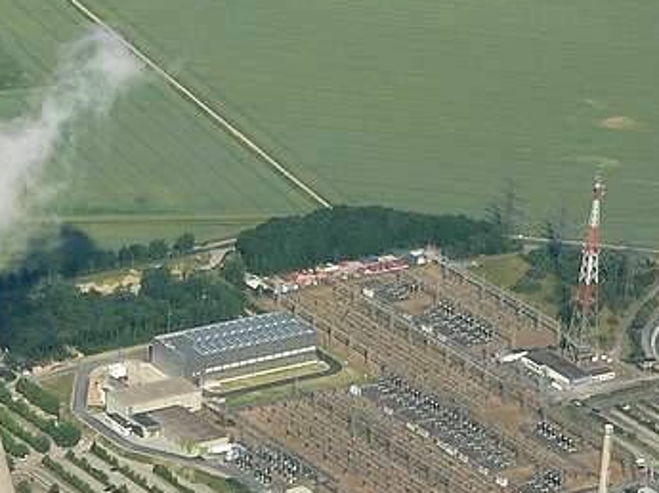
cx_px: 134
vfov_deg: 5.7
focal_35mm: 260
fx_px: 4945
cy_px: 461
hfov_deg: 7.6
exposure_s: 1/800
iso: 100
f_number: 5.6
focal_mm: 18.6
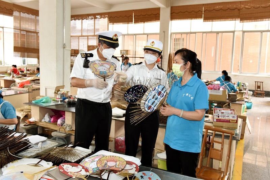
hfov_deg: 60.3
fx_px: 233
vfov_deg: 42.4
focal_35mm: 31
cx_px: 135
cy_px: 90
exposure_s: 1/60
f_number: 5.6
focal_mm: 31
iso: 1250
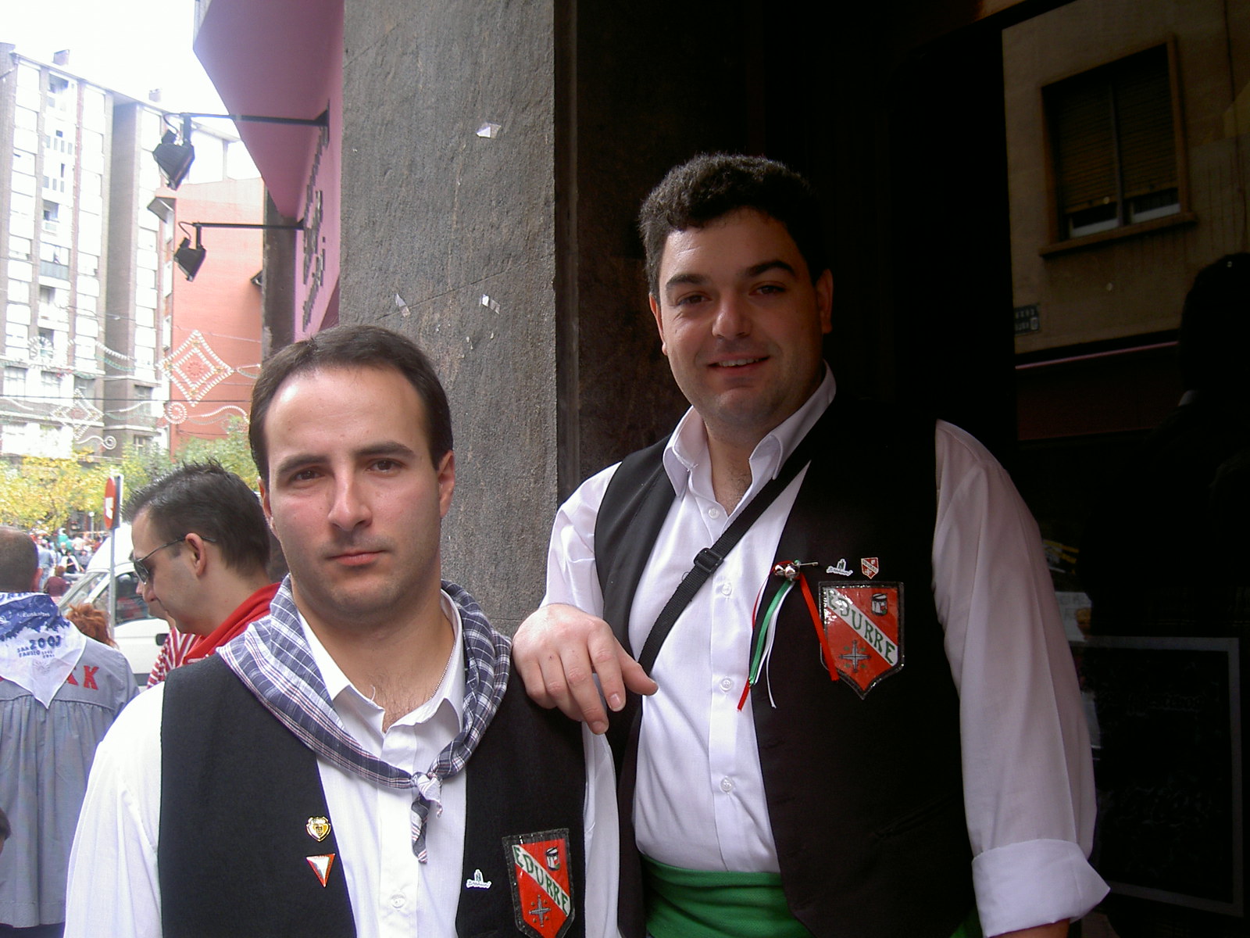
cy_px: 469
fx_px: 1408
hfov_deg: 47.9
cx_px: 625
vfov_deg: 36.8
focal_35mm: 39
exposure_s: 1/80.6
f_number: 2.8
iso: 100
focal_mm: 8
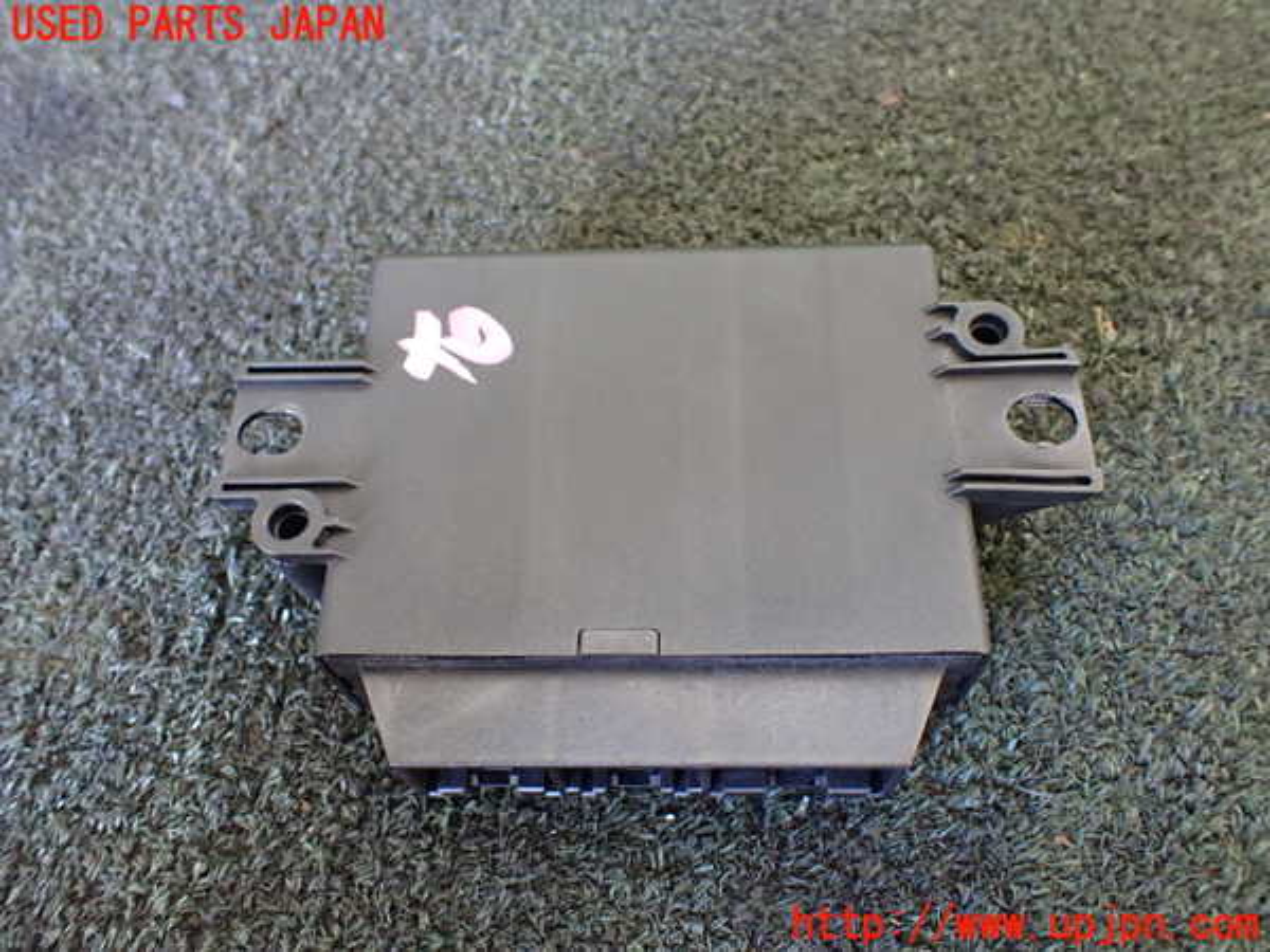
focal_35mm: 30
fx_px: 1101
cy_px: 476
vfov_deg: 46.8
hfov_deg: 60.0
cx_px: 635
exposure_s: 1/40
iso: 800
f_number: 2.3
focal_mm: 5.4
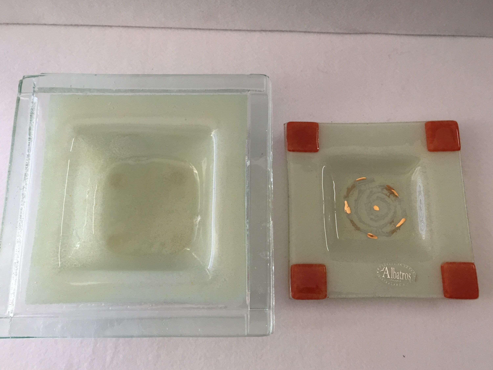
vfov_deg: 48.2
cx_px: 246
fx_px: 413
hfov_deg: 61.7
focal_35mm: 29
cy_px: 185
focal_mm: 4.15
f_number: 2.2
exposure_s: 1/33
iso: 40
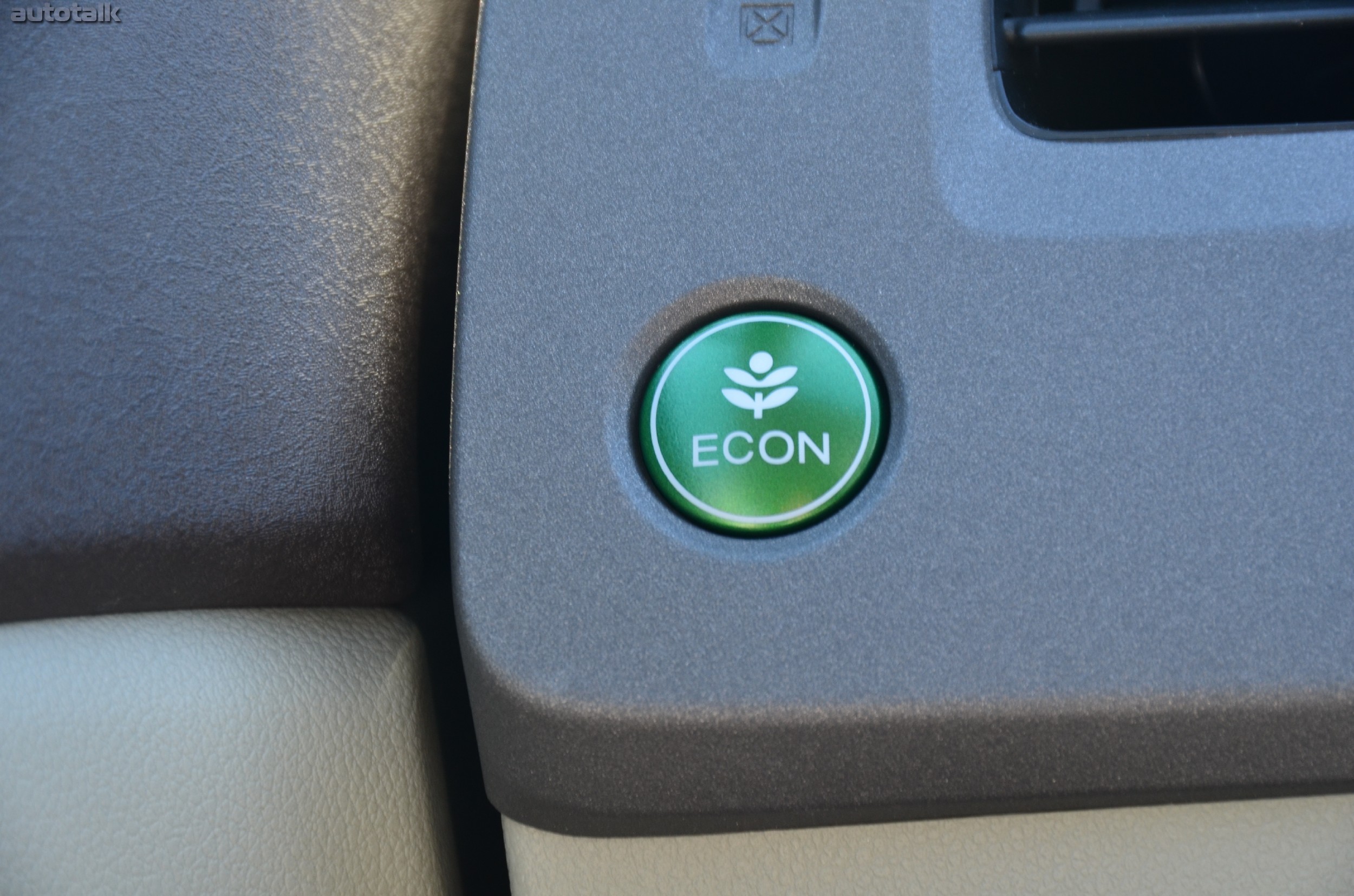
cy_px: 448
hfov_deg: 8.1
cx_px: 677
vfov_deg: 5.4
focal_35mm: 255
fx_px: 9571
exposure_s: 1/30
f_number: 9
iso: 450
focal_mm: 170
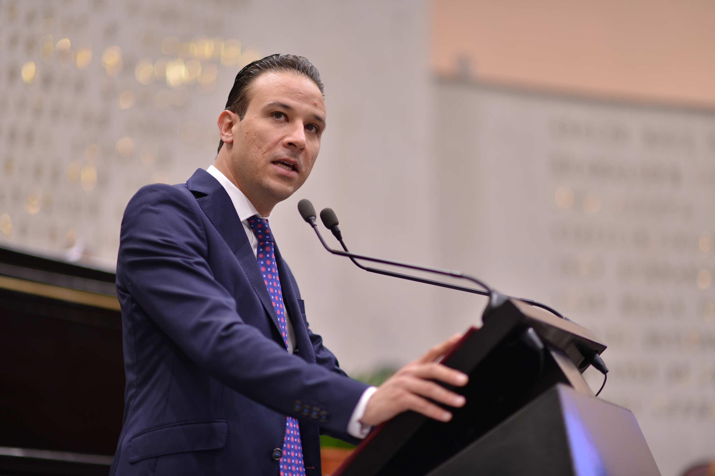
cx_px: 358
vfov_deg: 16.1
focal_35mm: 85
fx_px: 1688
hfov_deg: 23.9
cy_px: 238
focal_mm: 85
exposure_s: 1/160
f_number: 1.4
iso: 250
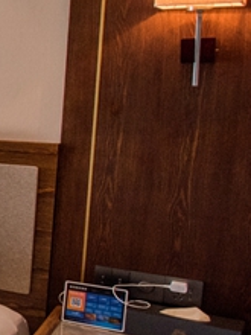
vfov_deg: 29.3
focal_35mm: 66
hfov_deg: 11.1
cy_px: 129
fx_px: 638
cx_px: -525
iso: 1250
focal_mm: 14
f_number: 5.6
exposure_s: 1/100
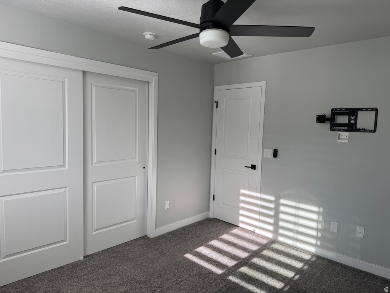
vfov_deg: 56.8
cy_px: 146
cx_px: 195
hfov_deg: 71.6
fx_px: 270
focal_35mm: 24
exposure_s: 1/321
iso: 80
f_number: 1.78
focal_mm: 6.76
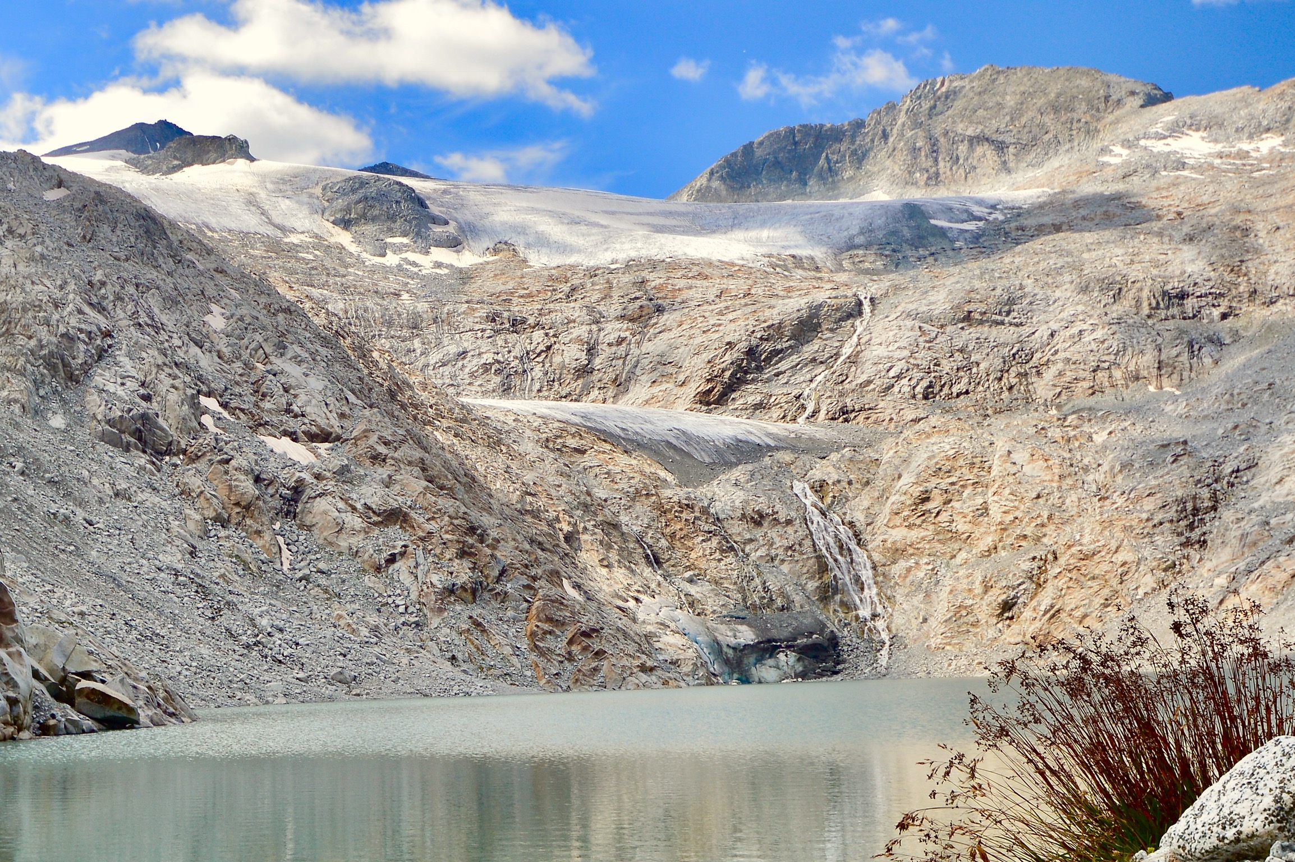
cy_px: 431
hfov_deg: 62.0
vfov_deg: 43.6
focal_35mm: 30
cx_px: 648
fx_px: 1079
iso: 100
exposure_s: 1/50
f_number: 10
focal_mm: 20
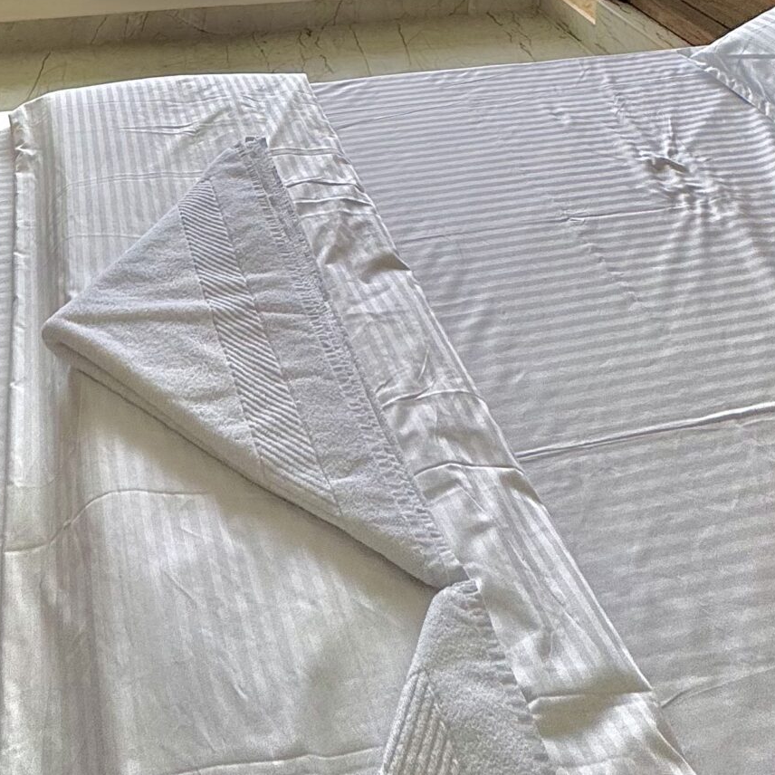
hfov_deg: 43.3
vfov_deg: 29.2
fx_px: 937
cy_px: -367
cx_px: 178
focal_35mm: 37
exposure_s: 1/184
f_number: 2.2
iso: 40
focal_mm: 2.22
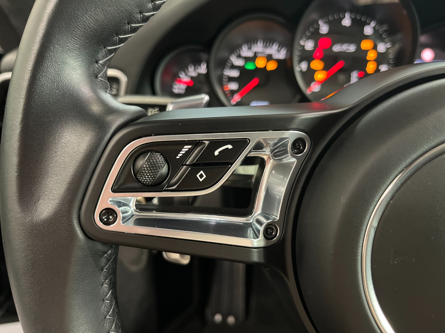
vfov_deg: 53.1
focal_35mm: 26
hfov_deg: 67.3
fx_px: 334
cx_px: 222
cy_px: 166
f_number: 1.6
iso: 640
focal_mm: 5.1
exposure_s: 1/30
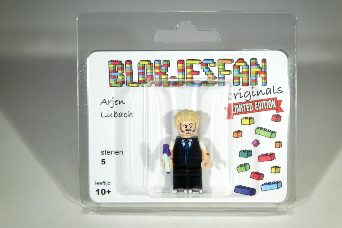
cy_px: 114
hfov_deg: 37.5
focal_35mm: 53
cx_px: 171
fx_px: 503
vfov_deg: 25.5
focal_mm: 35
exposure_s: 1/125
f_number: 5
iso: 100
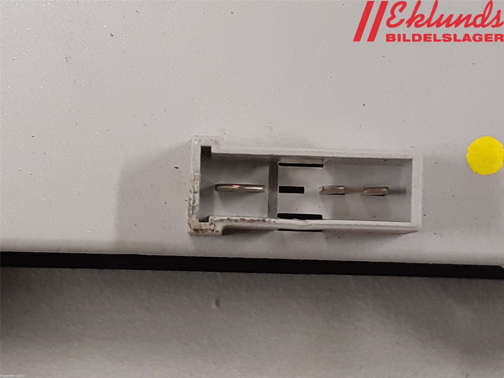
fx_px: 379
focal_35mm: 26
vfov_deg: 53.1
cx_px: 252
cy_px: 189
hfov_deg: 67.3
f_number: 1.7
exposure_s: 1/50
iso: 200
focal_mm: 3.93
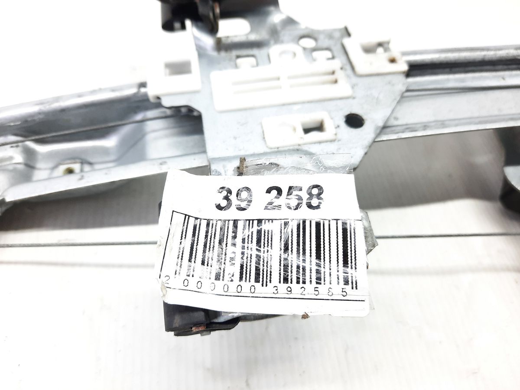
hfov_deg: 69.4
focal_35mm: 25
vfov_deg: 54.9
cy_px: 195
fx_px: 376
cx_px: 260
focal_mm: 4.6
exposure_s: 1/50
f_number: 2
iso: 160
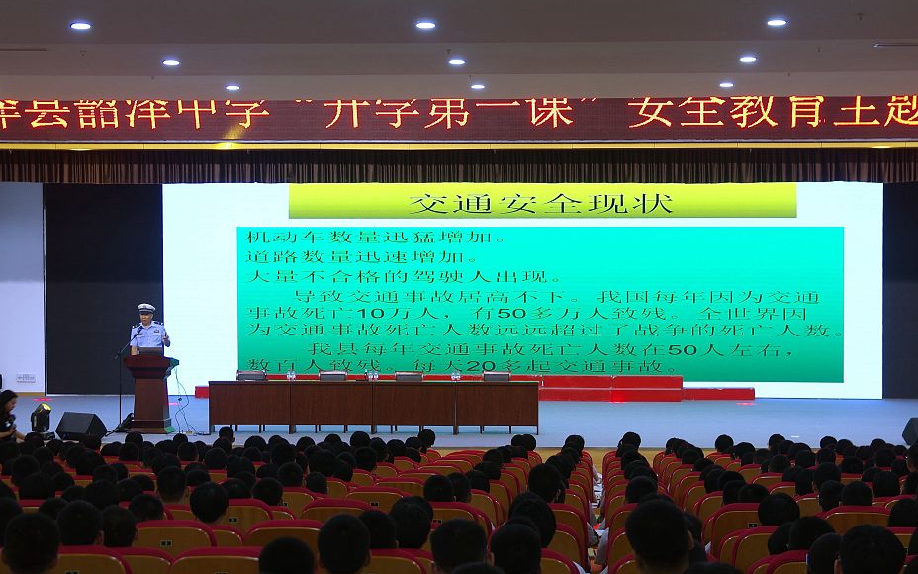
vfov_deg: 16.5
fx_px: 1976
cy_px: 281
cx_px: 459
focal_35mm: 79
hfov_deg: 26.1
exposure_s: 1/50
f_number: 4
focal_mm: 40
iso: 160
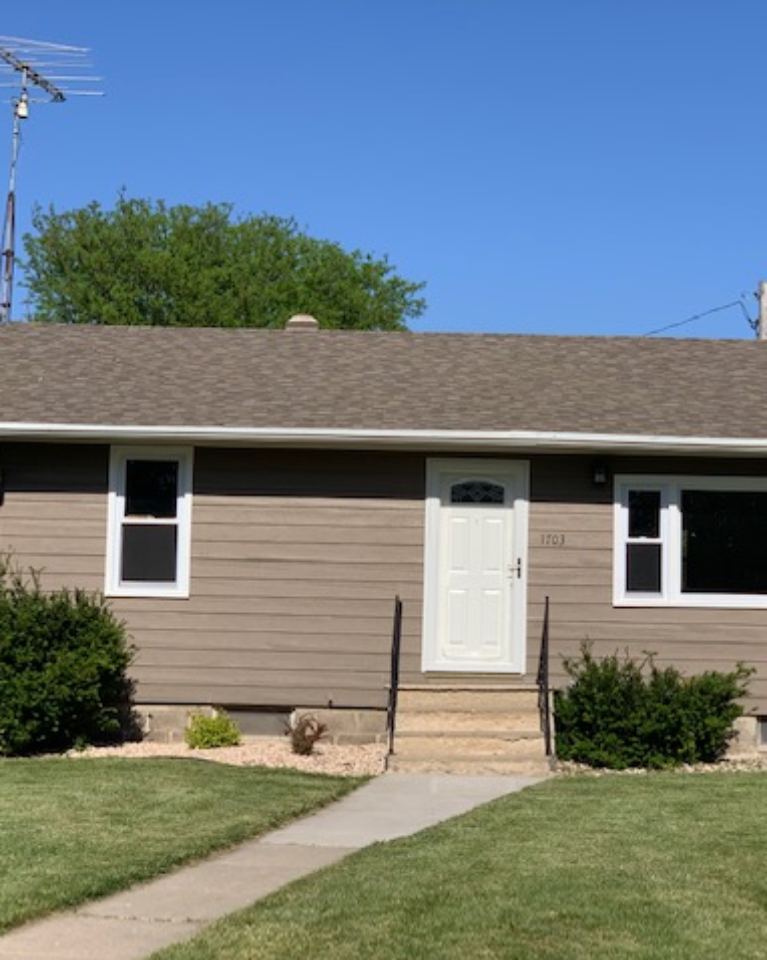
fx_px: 1931
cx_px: 456
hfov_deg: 22.4
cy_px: 480
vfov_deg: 27.9
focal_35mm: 68
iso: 16
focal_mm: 6
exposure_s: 1/1332
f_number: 2.4
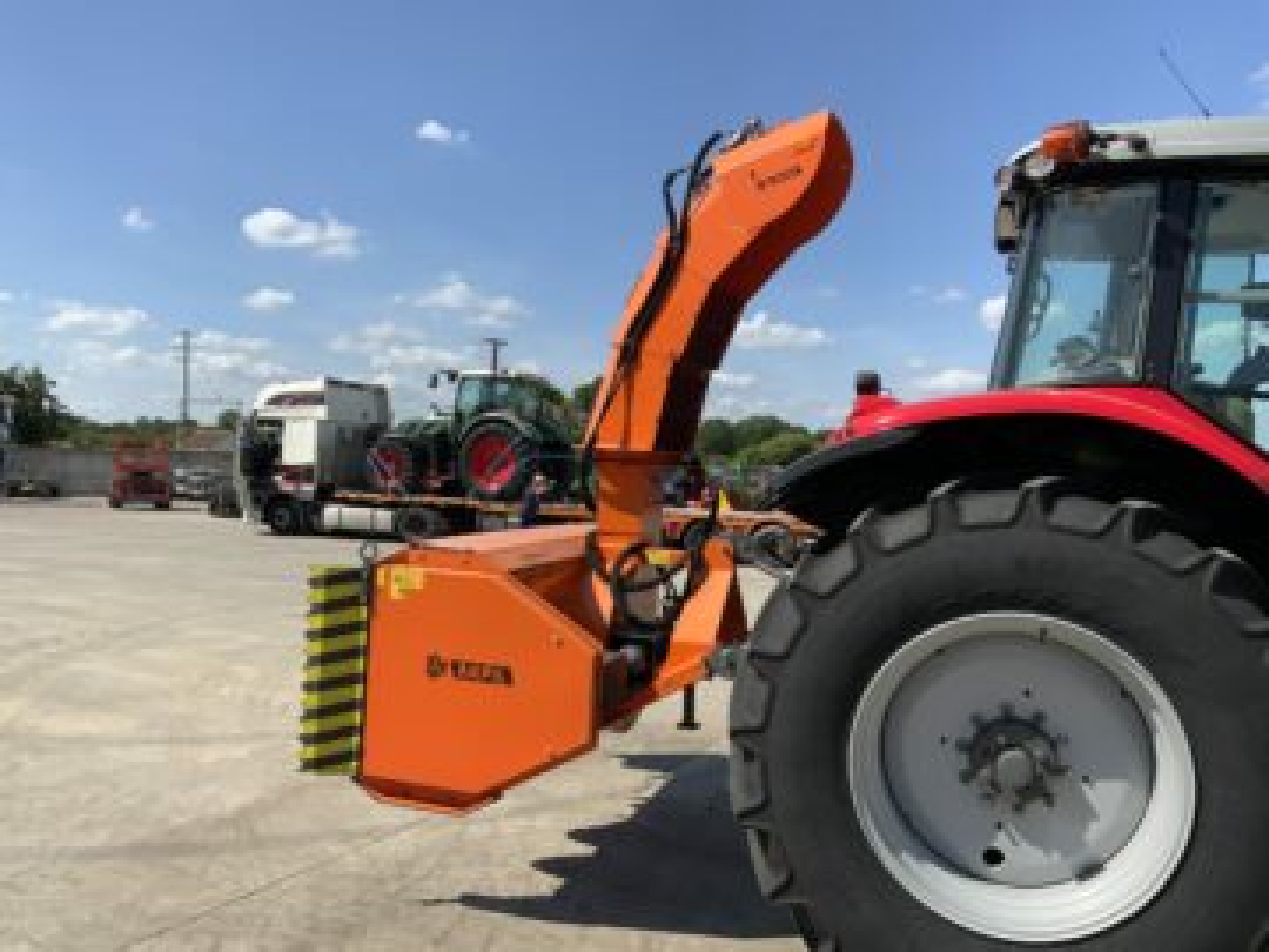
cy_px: 476
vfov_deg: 48.2
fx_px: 1063
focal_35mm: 29
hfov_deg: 61.7
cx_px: 634
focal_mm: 3
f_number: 1.8
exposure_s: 1/2141
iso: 16
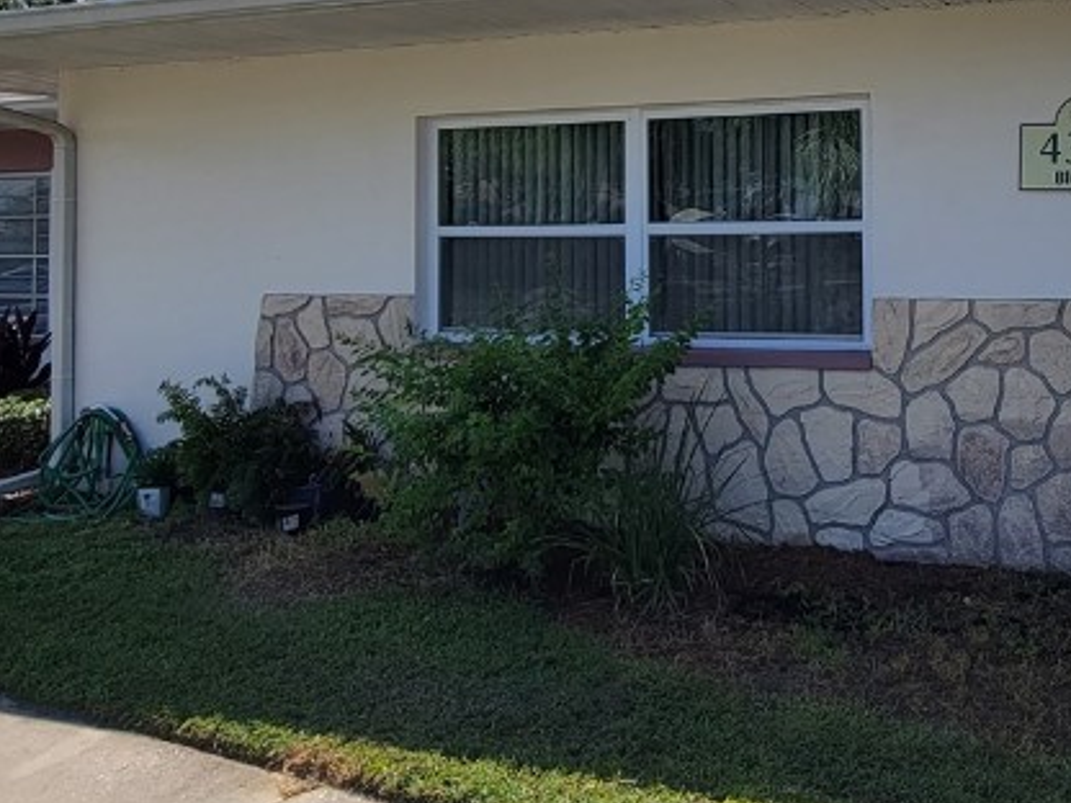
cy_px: 201
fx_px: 990
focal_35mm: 32
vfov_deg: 42.8
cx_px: 899
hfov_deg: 52.1
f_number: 2.2
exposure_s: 1/1746
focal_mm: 2.2
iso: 50
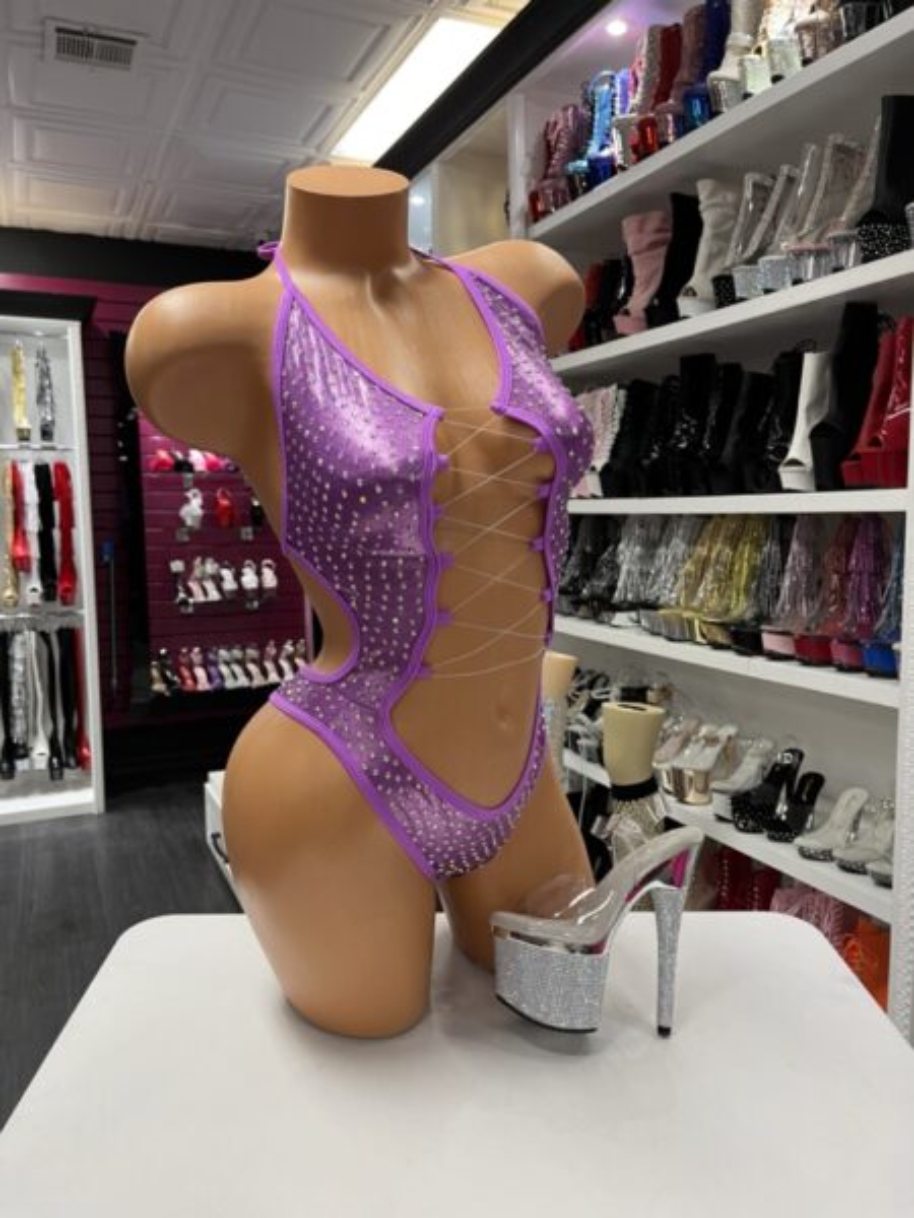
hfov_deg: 53.1
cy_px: 609
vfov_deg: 67.3
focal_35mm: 26
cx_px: 457
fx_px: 915
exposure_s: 1/60
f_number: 1.6
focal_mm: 5.1
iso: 125
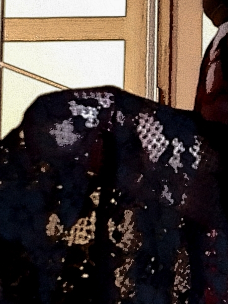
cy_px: 144
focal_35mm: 89
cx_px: 369
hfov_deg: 15.1
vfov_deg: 22.0
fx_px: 782
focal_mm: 2.1
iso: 500
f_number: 1.7
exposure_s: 1/13
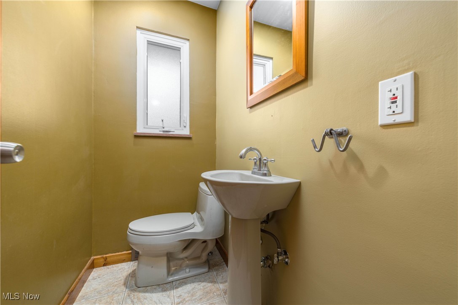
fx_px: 178
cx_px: 229
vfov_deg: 81.1
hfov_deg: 104.3
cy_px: 152
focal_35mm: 14
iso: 200
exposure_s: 1/60
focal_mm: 14
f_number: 8
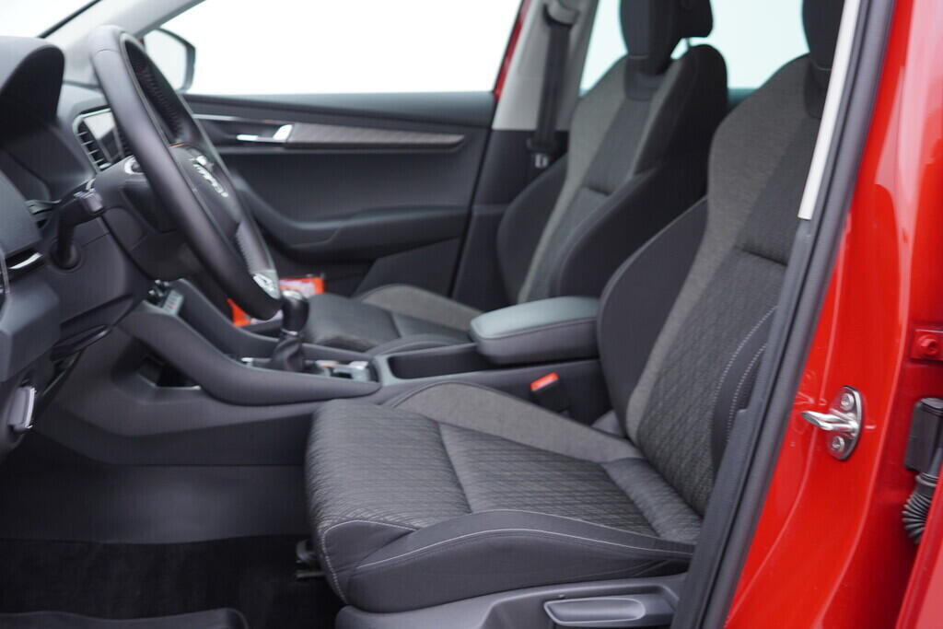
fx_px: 943
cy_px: 314
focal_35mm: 36
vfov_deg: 36.9
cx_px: 472
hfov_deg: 53.1
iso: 200
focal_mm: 24
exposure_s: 1/40
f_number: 2.8
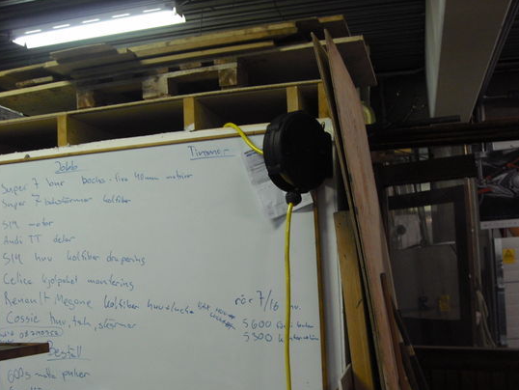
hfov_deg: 42.9
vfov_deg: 32.8
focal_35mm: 44
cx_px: 271
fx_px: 660
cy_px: 230
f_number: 2.7
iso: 200
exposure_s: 1/13
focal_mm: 6.2
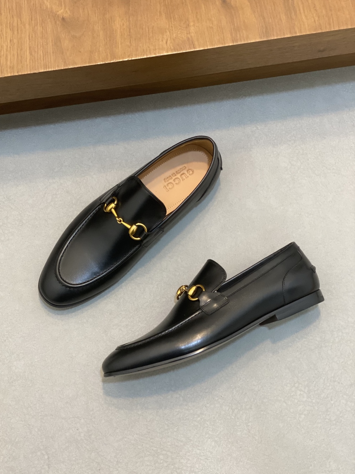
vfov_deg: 34.3
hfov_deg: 26.1
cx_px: 165
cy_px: 245
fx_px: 766
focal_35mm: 56
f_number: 2
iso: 200
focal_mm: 6
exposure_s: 1/100
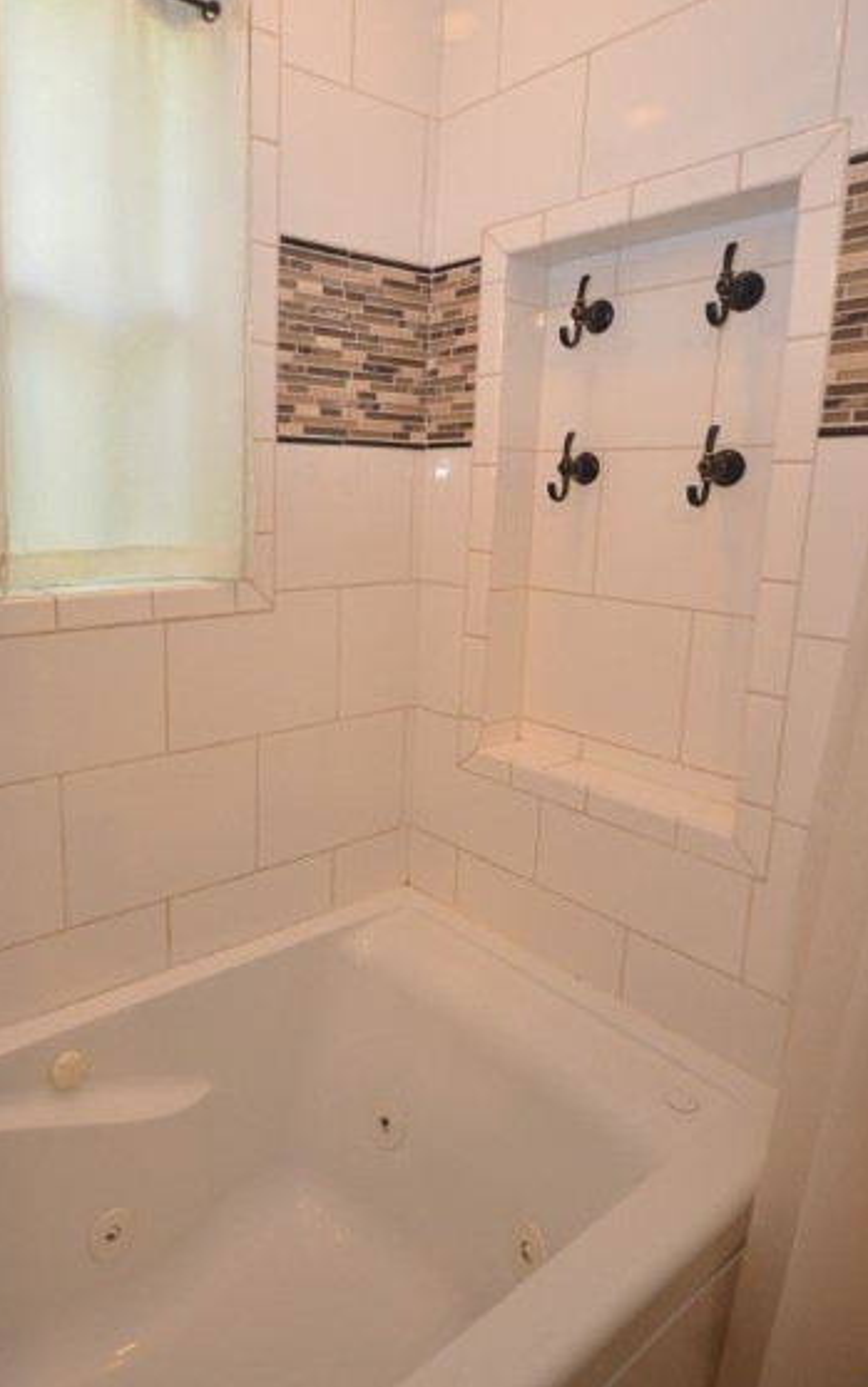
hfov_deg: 55.3
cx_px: 249
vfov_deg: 81.9
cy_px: 611
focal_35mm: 21
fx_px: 794
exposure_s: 1/60
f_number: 4
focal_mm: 10
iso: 800
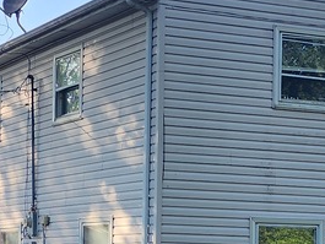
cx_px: 145
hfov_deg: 15.8
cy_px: 200
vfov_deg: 11.8
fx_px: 1174
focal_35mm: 125
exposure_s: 1/289
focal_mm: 6.4
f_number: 1.8
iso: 12
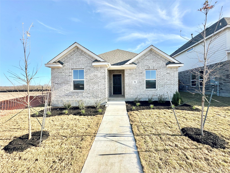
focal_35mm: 14
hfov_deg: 102.1
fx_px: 93
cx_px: 115
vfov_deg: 85.7
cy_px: 86
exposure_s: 1/924
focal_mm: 2.22
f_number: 2.2
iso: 40
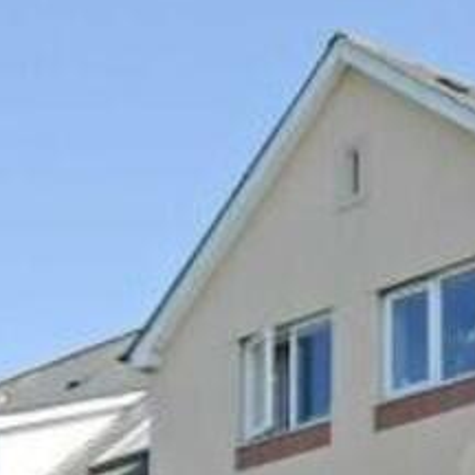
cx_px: 194
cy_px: 529
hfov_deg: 12.0
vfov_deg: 11.9
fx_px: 2251
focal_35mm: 145
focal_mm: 24
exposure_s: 1/125
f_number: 11
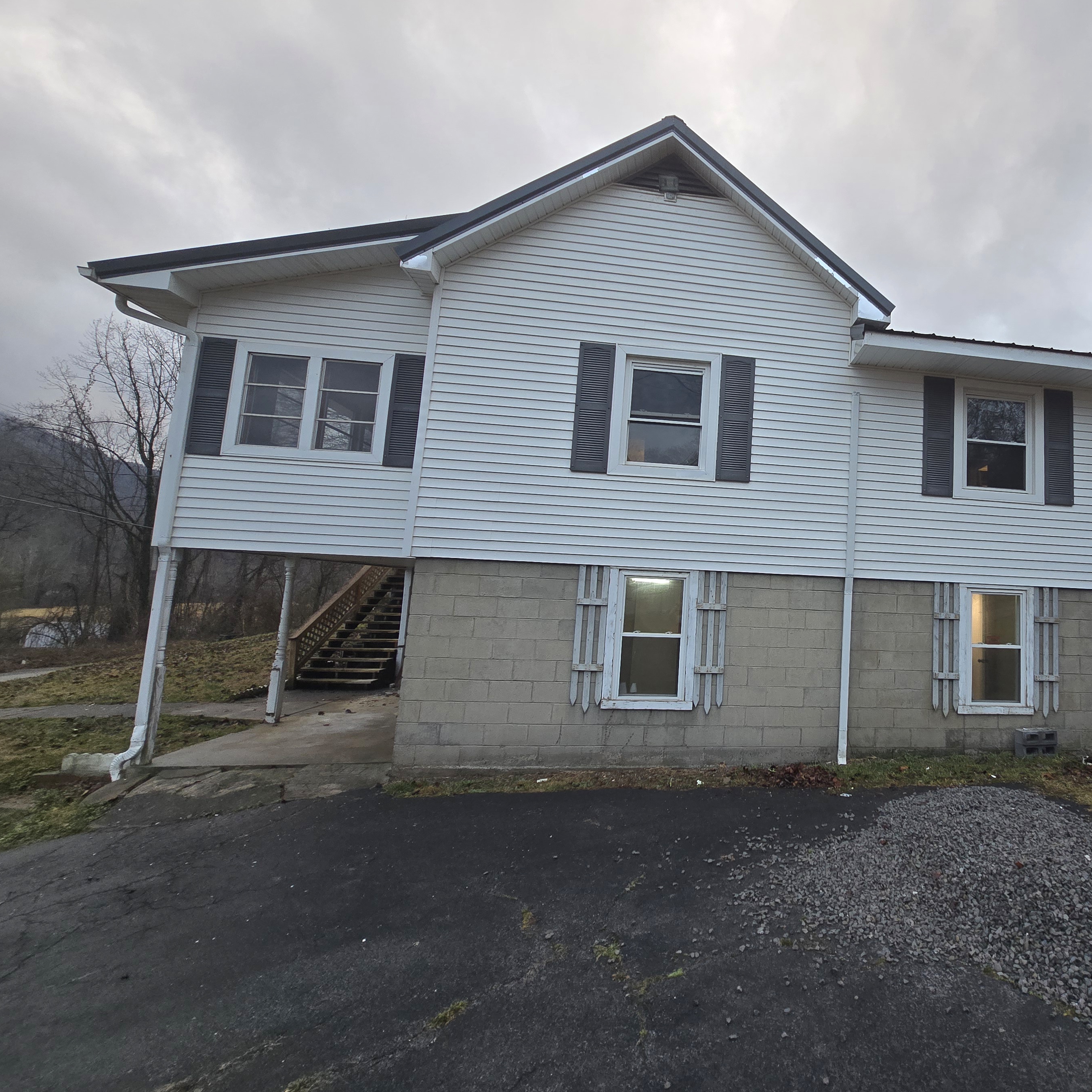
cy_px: 517
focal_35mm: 17
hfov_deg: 78.9
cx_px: 792
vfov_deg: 83.9
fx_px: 607
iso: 80
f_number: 2.2
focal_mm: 2.2
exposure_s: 1/120
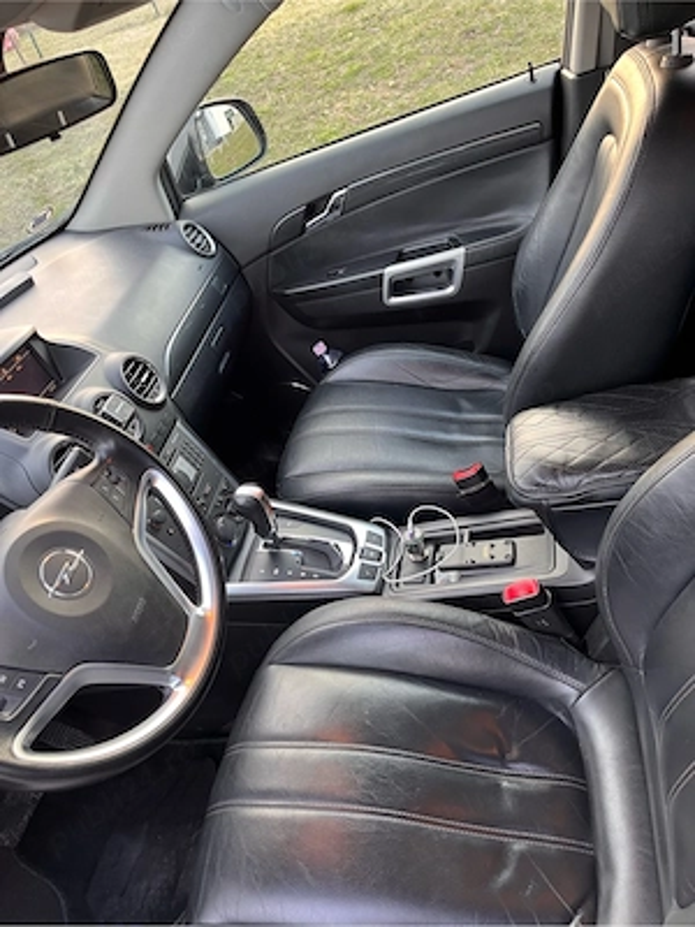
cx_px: 348
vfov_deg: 67.3
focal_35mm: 26
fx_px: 696
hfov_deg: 53.1
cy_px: 464
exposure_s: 1/60
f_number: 1.6
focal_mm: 5.1
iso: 160
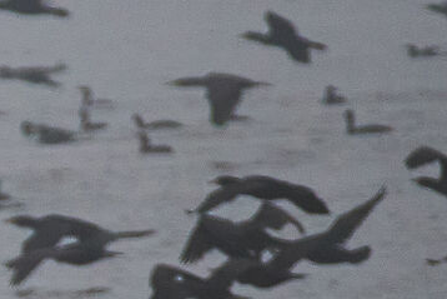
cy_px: 420
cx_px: -311
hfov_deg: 0.7
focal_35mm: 3014
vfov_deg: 0.5
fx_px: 37437
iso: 400
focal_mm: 300
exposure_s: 1/800
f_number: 5.6
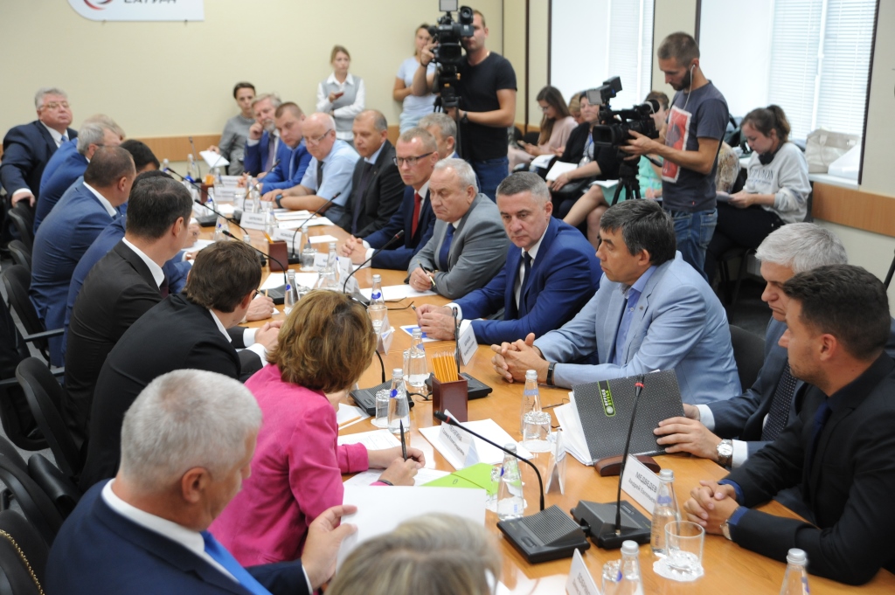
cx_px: 448
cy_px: 298
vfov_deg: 28.0
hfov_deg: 41.1
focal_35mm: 48
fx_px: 1192
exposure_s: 1/125
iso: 2000
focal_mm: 48
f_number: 4
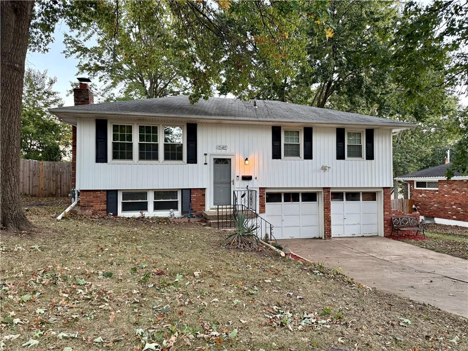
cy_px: 176
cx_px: 234
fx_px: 324
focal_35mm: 24
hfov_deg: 71.6
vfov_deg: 56.8
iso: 250
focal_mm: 6.76
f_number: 1.78
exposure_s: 1/60
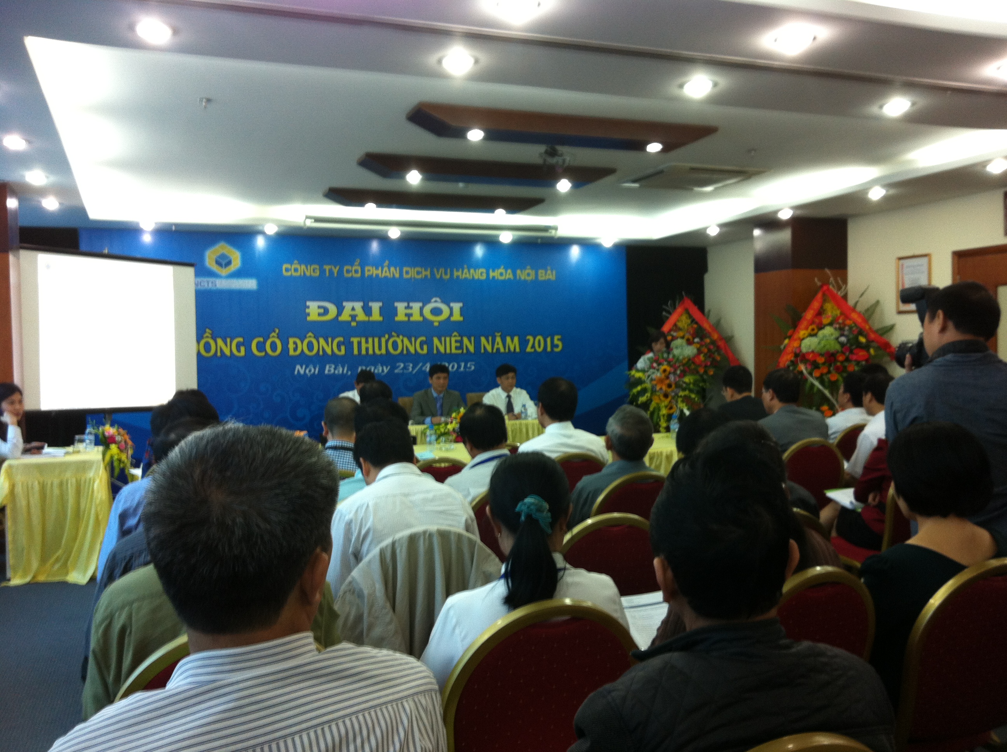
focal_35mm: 35
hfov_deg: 52.7
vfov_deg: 40.6
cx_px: 504
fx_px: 1017
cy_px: 376
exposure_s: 1/15
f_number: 2.8
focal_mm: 3.85
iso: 80
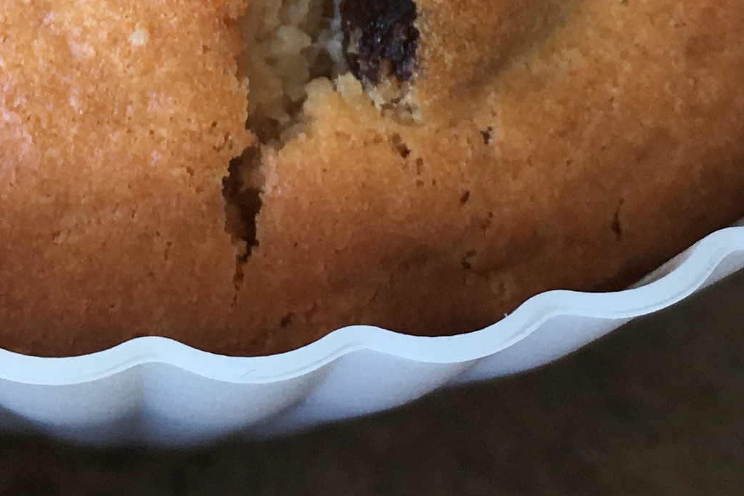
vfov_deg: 10.8
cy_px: -440
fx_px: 2438
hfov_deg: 17.3
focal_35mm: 118
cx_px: 354
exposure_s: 1/50
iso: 25
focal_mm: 4.15
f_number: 2.2
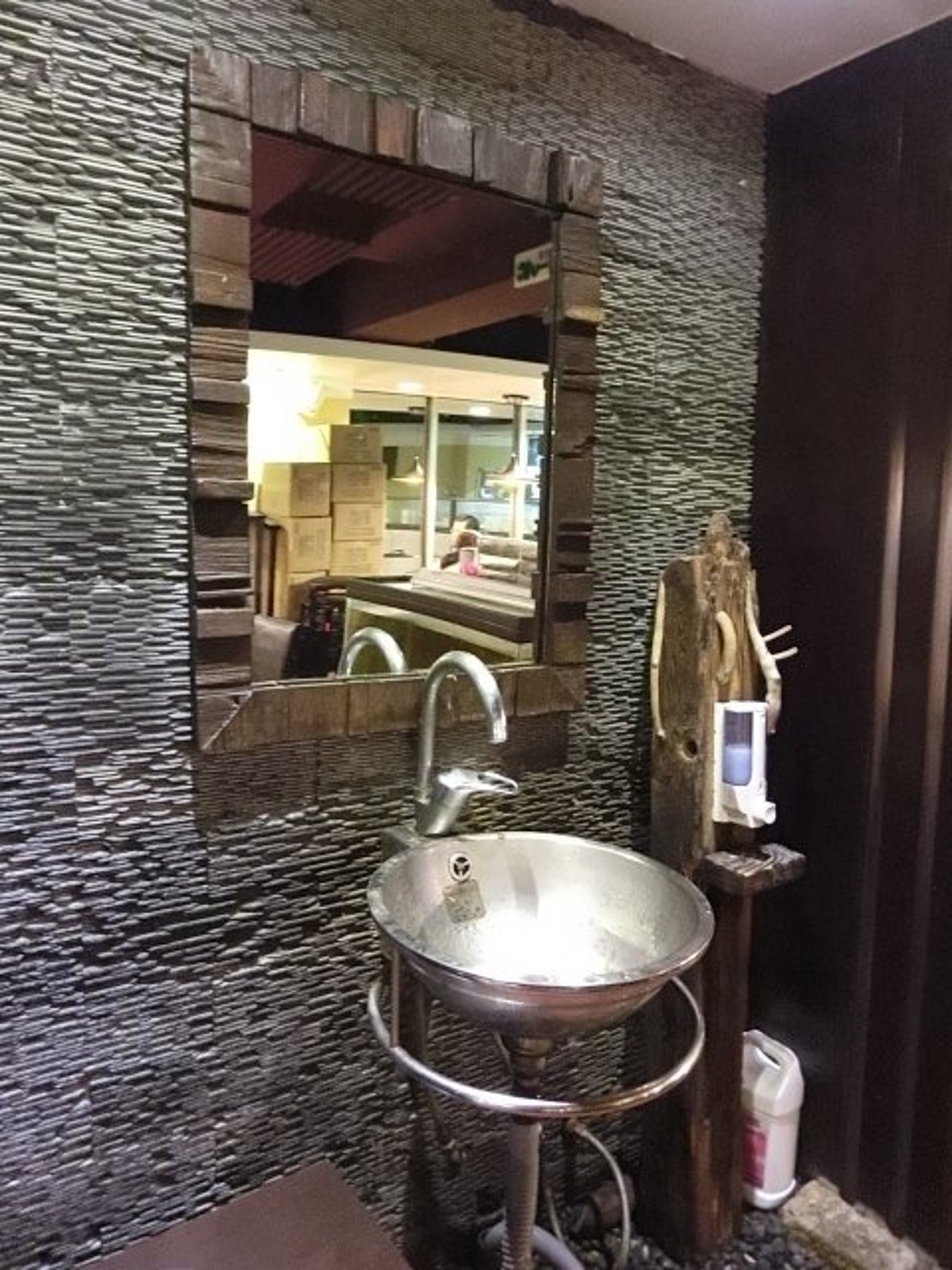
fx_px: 880
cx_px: 476
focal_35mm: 24
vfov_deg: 71.6
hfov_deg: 56.8
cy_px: 635
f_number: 3
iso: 1250
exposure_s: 1/8
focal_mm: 4.24
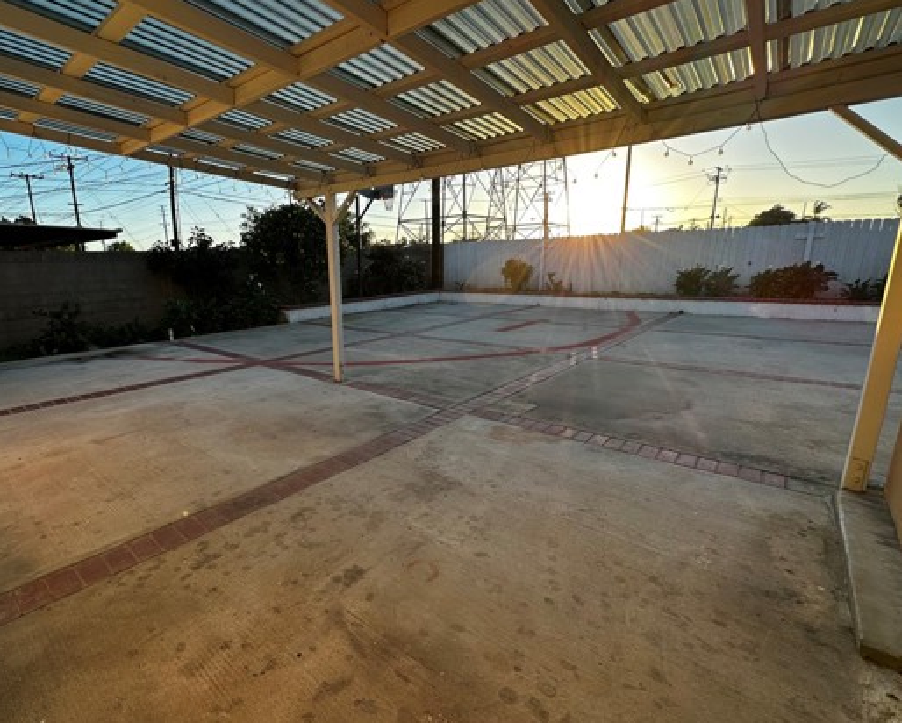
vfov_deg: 77.0
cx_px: 386
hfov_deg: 89.0
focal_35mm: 17
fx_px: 454
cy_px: 362
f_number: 2.2
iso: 40
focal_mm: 2.22
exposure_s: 1/403
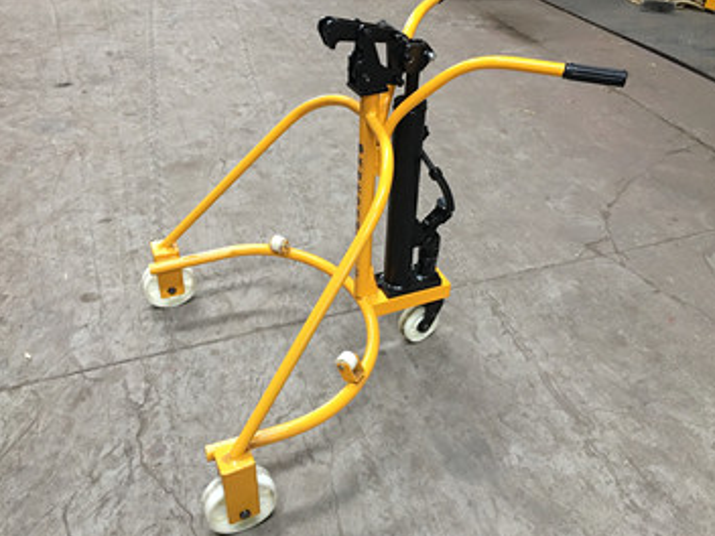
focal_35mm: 33
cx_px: 353
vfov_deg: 42.9
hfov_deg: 55.4
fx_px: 682
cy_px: 254
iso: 100
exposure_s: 1/17
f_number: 2.2
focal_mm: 4.15
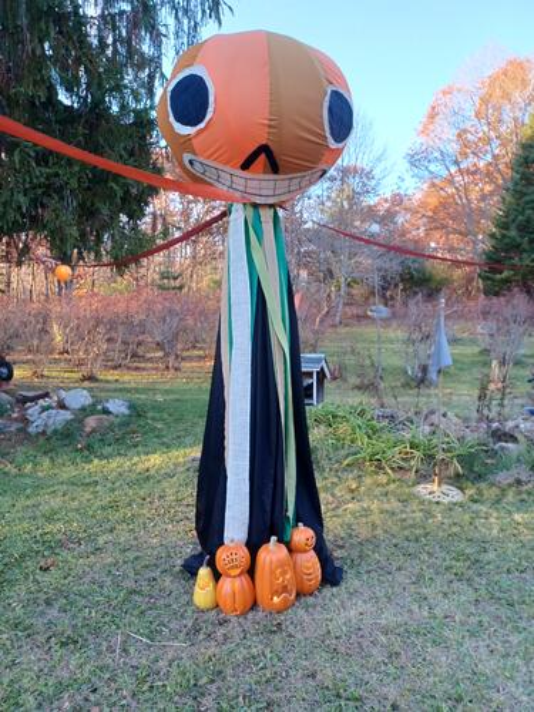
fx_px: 514
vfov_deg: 69.4
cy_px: 356
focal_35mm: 25
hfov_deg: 54.9
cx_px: 267
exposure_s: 1/60
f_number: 1.8
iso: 100
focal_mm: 4.6
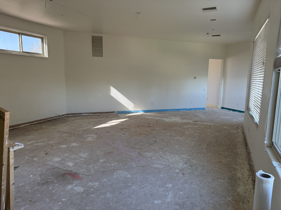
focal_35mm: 24
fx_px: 195
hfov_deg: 71.6
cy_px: 105
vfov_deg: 56.8
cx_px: 140
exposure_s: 1/243
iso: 200
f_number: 1.78
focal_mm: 6.76
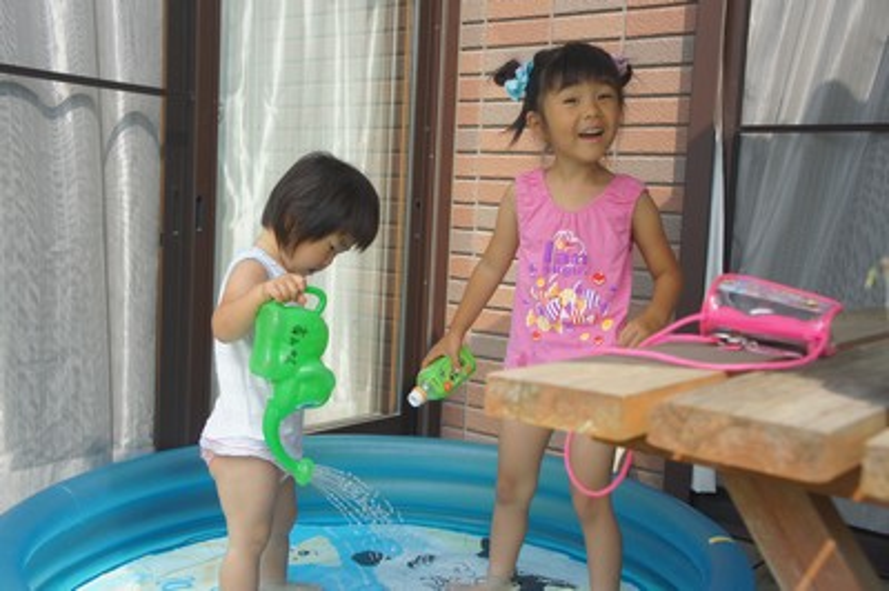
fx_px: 999
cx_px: 444
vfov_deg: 33.0
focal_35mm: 40
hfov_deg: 48.0
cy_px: 296
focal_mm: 27
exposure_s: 1/400
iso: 200
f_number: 5
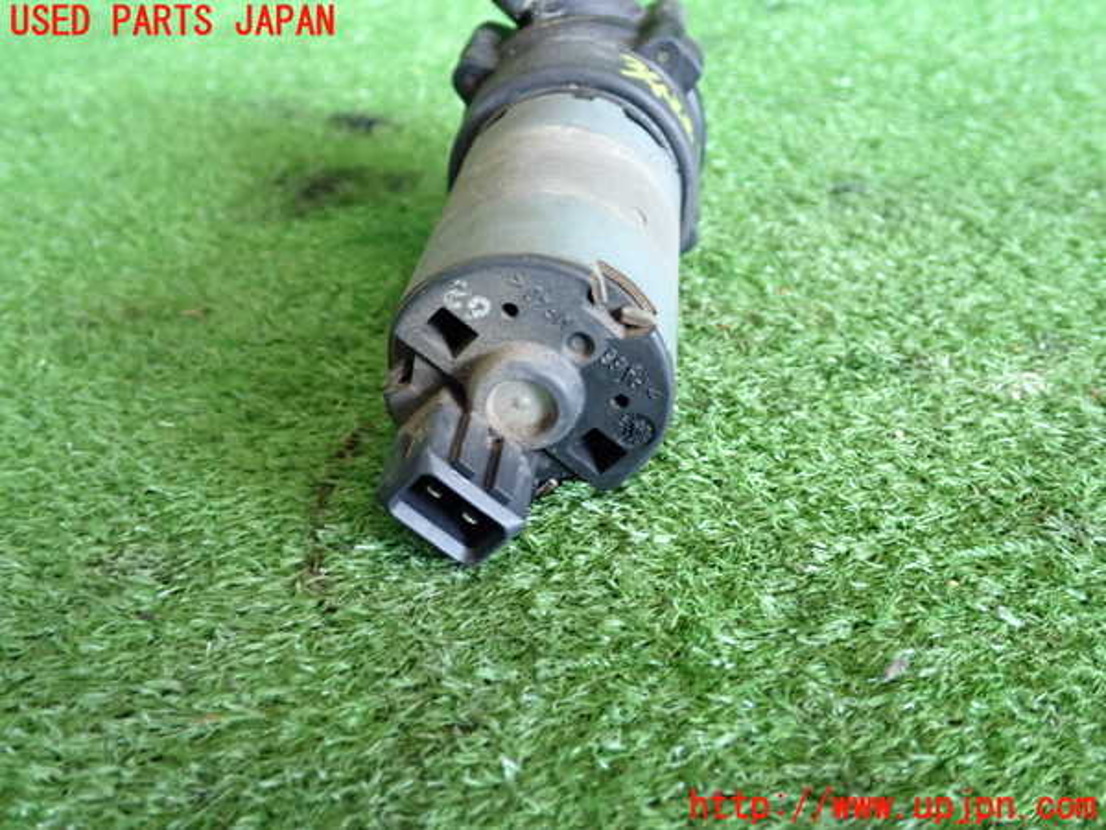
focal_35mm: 32
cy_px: 415
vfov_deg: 44.2
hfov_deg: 56.8
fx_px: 1022
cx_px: 553
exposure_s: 1/40
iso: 250
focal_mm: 5.79
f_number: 2.4
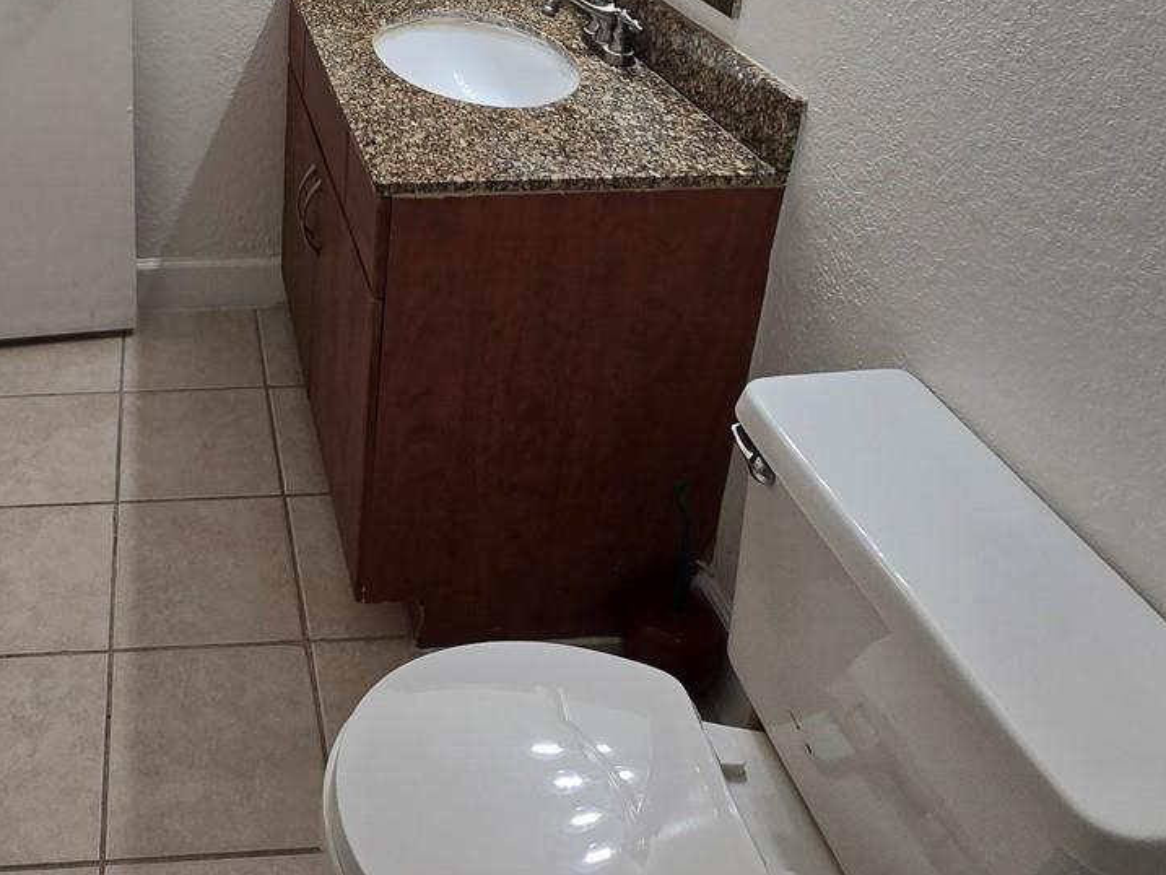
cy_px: 18
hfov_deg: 57.0
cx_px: 231
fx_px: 977
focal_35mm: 29
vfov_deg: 42.3
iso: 125
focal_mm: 2.2
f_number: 2.2
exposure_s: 1/60
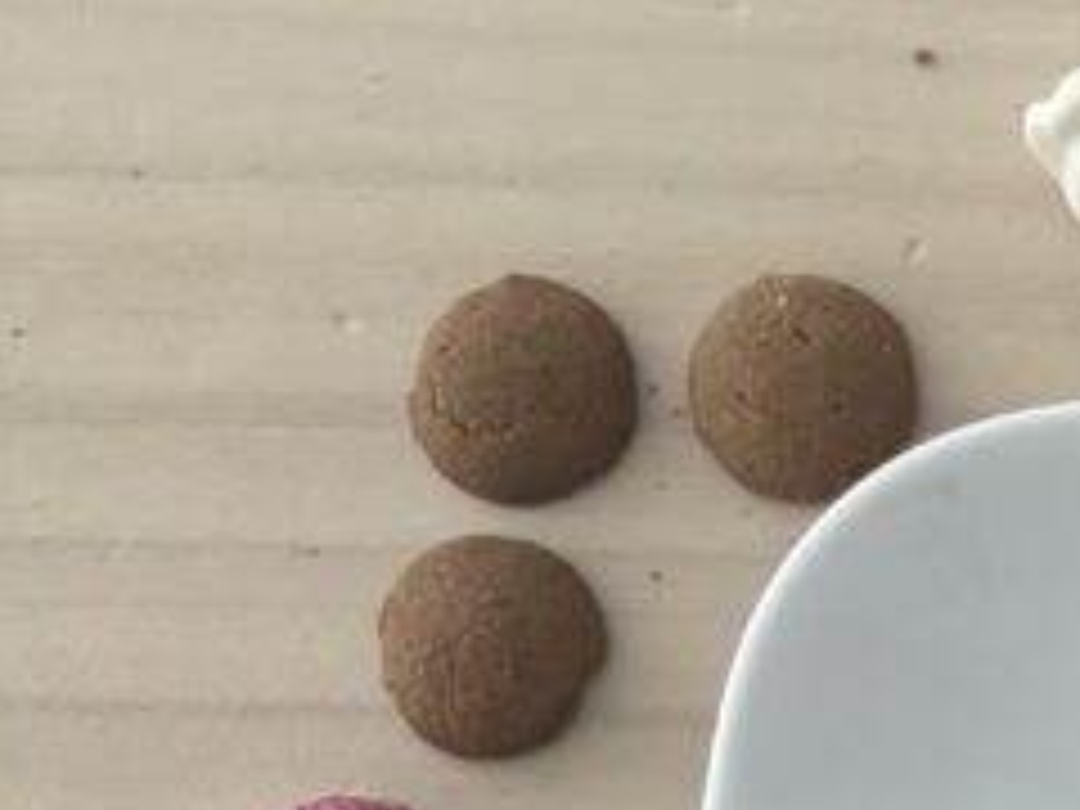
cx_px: 1688
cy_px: 1431
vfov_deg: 12.3
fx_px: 3463
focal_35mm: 111
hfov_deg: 16.0
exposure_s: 1/60
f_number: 1.6
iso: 320
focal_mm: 5.96
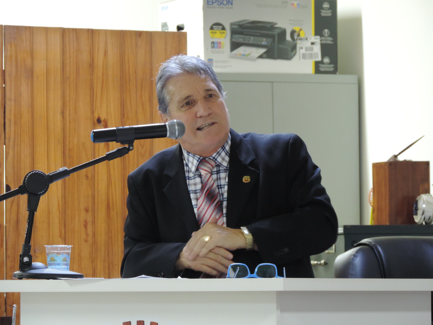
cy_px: 162
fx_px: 3440
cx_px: 216
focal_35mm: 275
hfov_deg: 7.2
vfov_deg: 5.4
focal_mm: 49
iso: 800
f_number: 4.7
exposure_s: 1/8
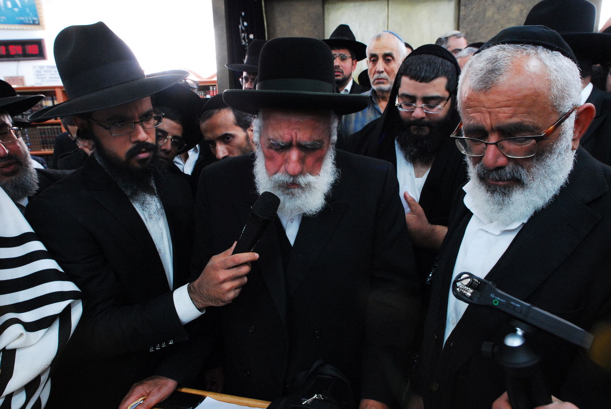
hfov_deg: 81.1
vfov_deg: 59.6
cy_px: 204
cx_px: 306
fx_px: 357
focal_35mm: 21
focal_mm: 14
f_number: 5.6
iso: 1000
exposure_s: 1/50
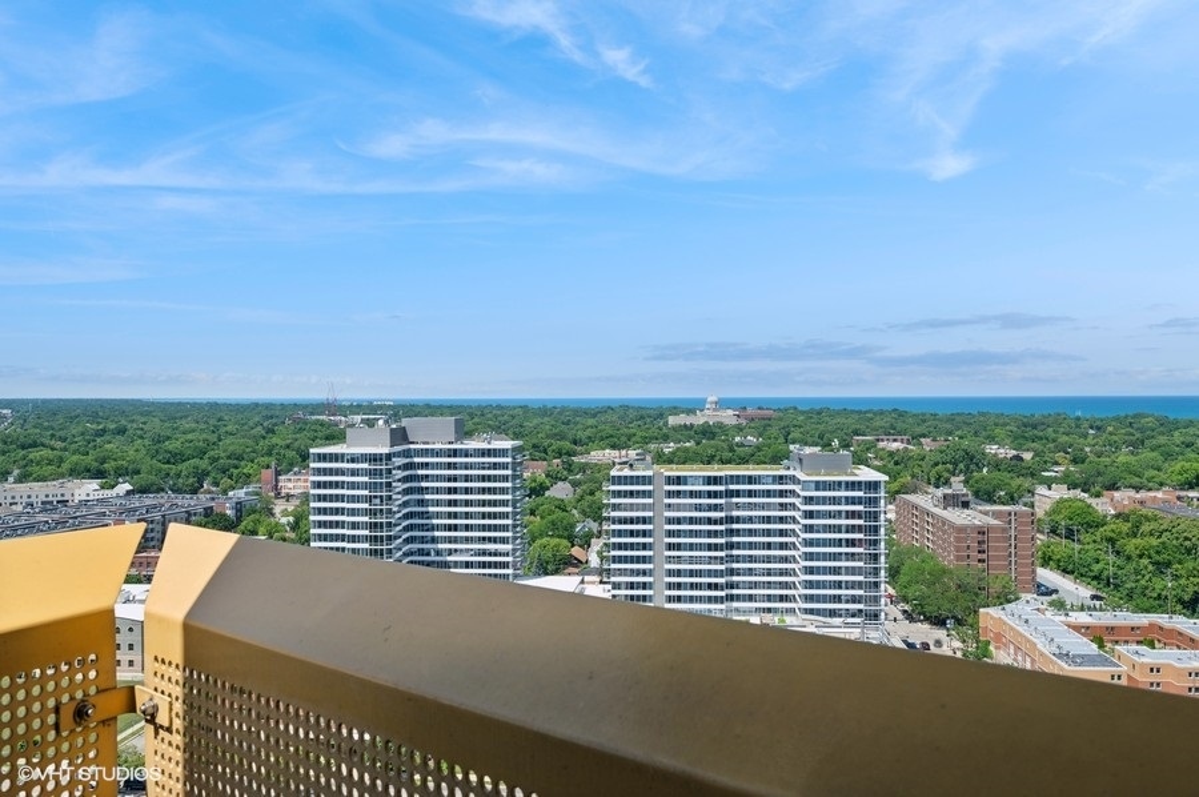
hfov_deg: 62.0
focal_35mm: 30
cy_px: 398
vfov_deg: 43.5
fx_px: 998
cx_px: 600
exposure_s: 1/180
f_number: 9.5
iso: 200
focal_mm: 30
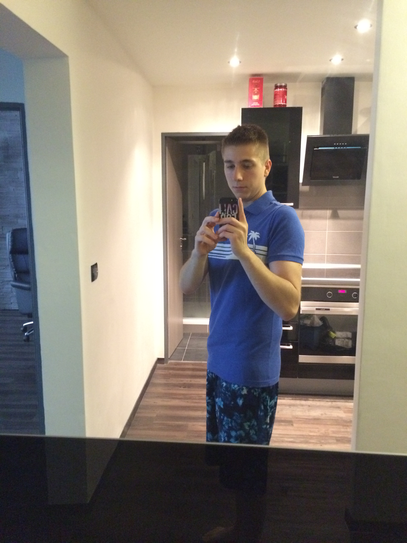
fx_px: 455
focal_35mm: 29
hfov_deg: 48.2
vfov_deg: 61.7
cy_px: 272
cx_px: 204
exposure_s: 1/15
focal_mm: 4.15
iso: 500
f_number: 2.2
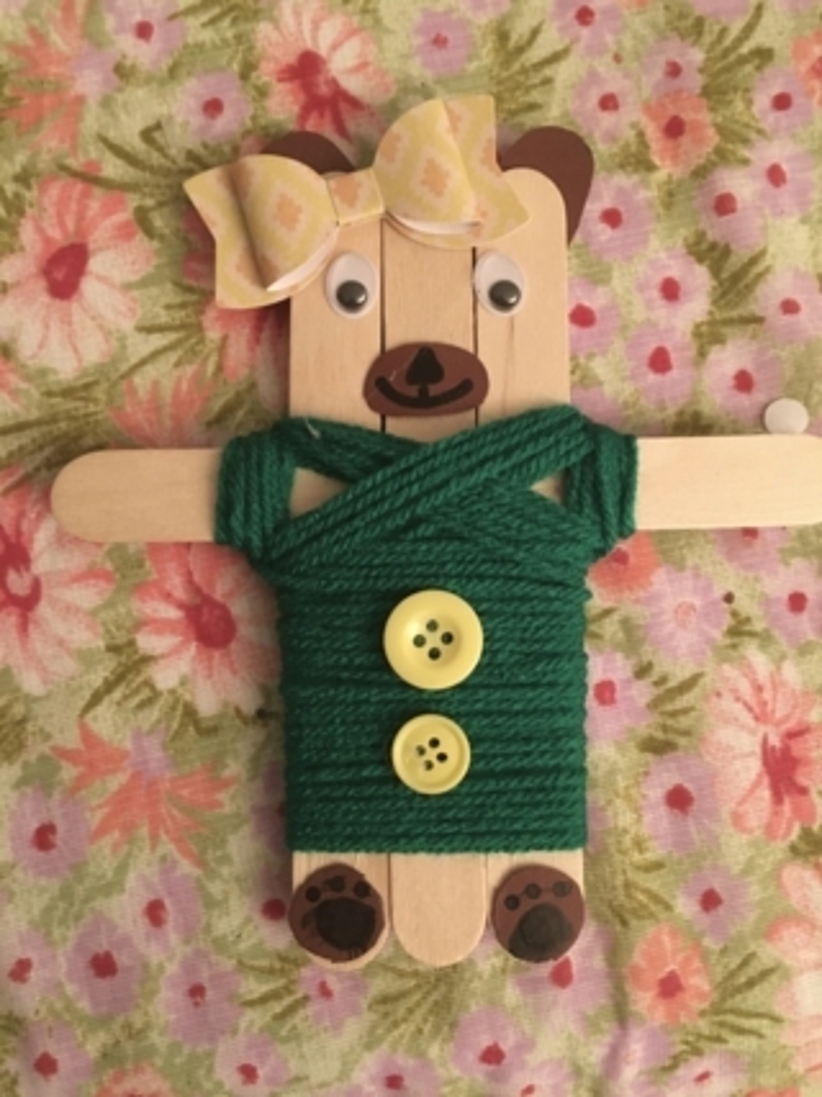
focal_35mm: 29
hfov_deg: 48.2
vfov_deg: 61.7
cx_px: 411
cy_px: 548
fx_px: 919
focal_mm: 4.15
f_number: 2.2
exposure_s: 1/17
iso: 400
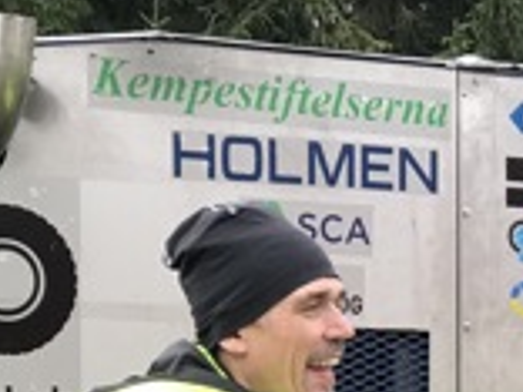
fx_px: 3309
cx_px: 811
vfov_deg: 6.7
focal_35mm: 219
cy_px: 620
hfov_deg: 8.8
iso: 32
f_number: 2.8
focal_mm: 6.6
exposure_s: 1/100
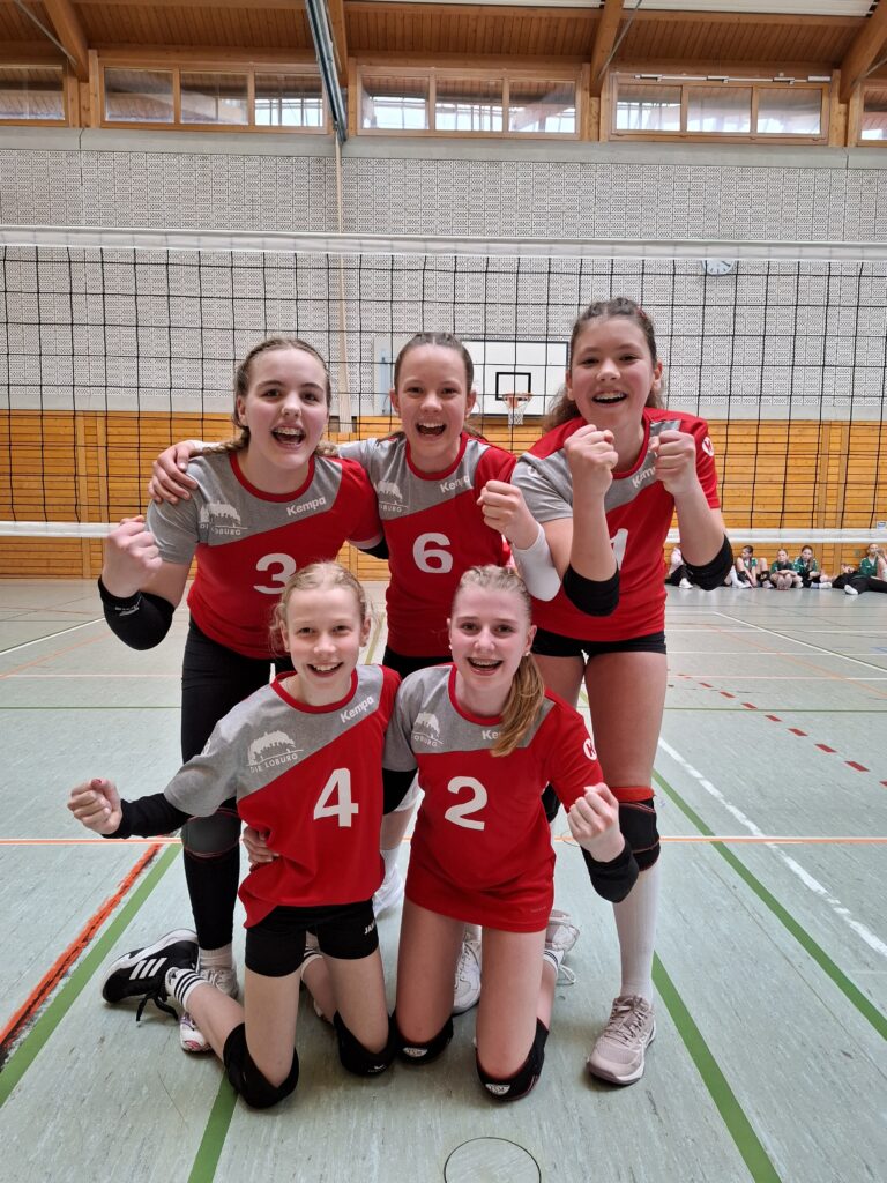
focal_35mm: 23
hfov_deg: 58.9
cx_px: 444
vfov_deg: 73.9
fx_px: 786
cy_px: 592
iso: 125
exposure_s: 1/100
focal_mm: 5.54
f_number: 1.8
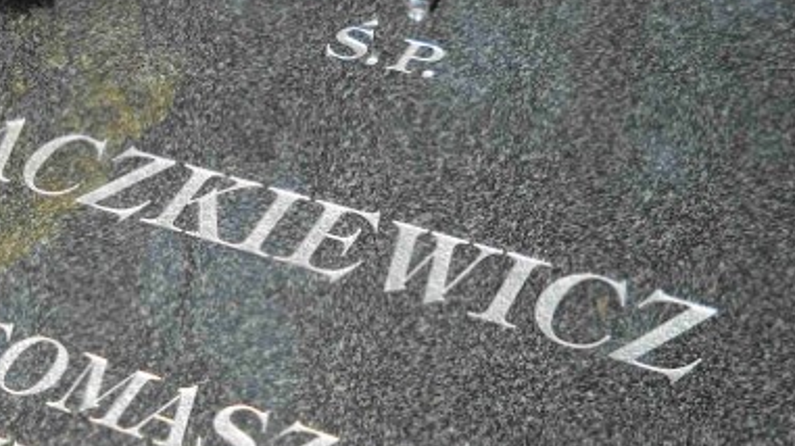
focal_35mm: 75
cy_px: 406
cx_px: 207
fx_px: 1580
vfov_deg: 15.9
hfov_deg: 27.9
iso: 64
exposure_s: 1/161
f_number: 5.5
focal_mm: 6.72
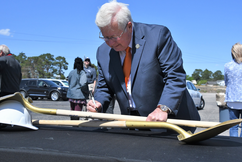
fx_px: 282
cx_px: 120
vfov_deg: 31.9
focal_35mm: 42
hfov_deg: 46.4
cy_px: 80
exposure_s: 1/8000
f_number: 6.3
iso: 1000
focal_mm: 26
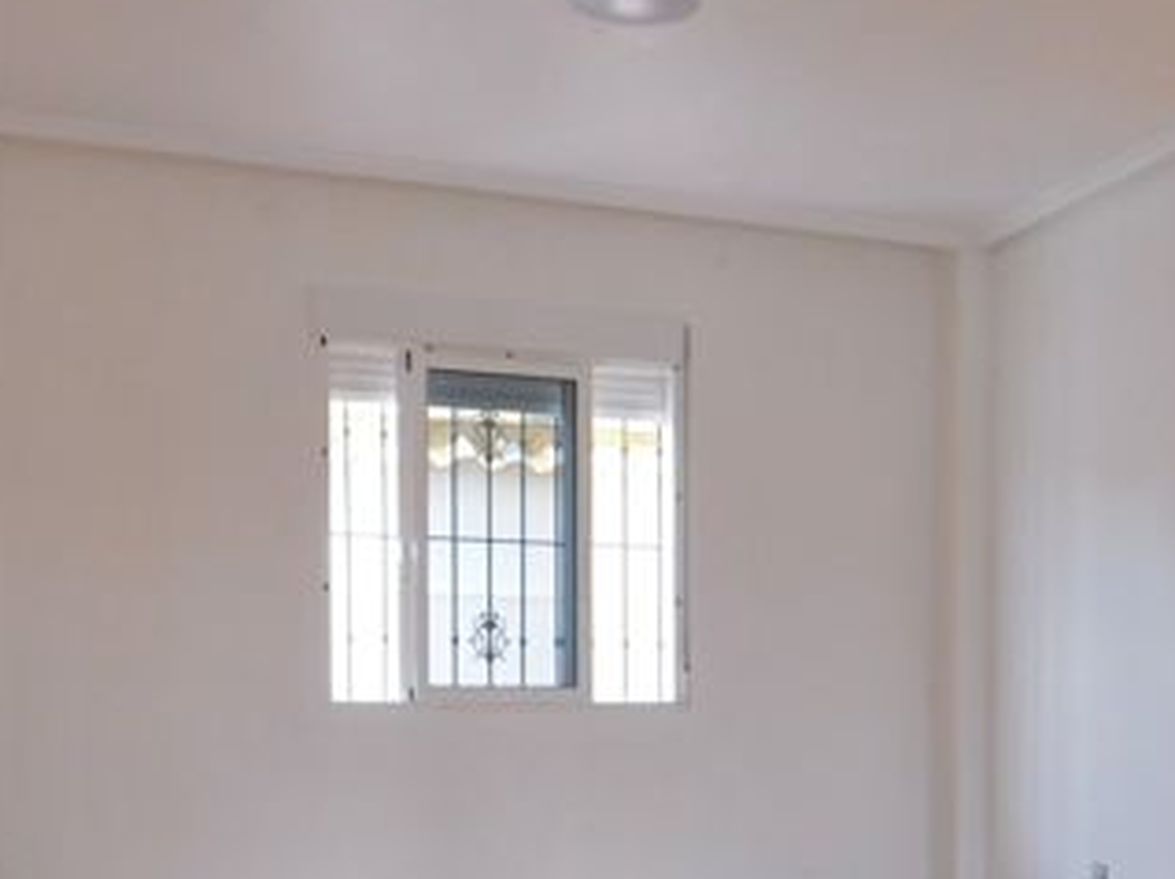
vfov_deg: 27.4
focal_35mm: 51
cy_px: 801
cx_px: 922
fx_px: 1730
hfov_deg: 36.4
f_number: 3
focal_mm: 4
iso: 160
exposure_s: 1/30
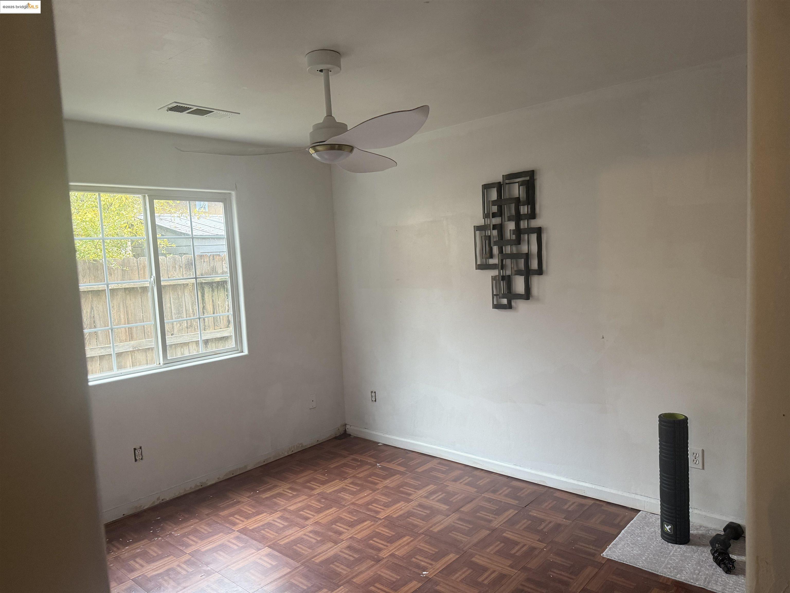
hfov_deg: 71.6
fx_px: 548
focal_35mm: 24
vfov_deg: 56.8
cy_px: 296
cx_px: 395
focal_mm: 6.76
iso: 250
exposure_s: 1/60
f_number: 1.78
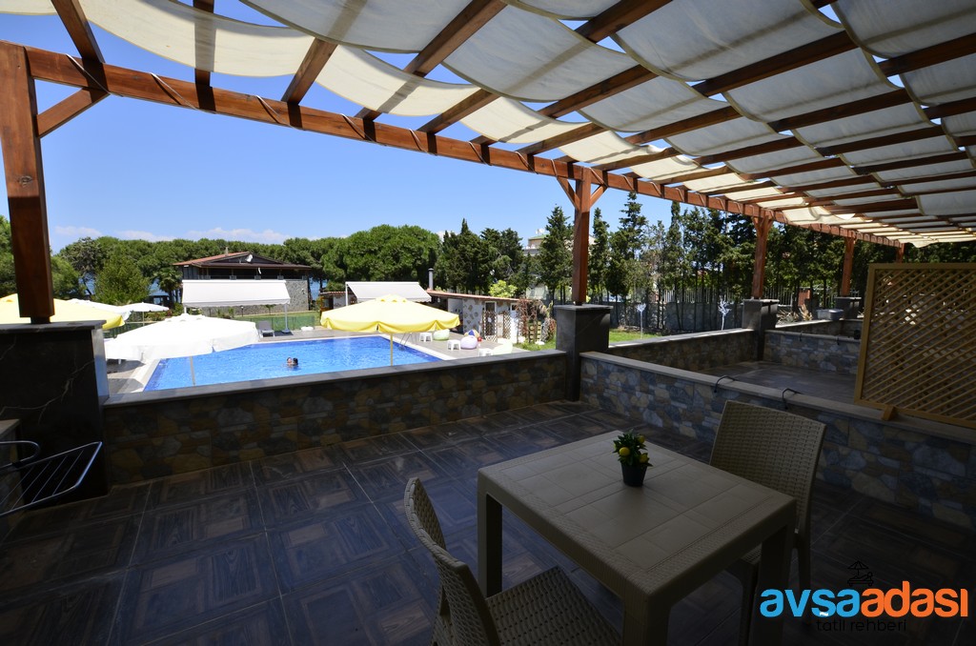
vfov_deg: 77.1
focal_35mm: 15
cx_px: 488
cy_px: 323
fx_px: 406
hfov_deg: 100.5
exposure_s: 1/250
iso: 200
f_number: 9.5
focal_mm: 10
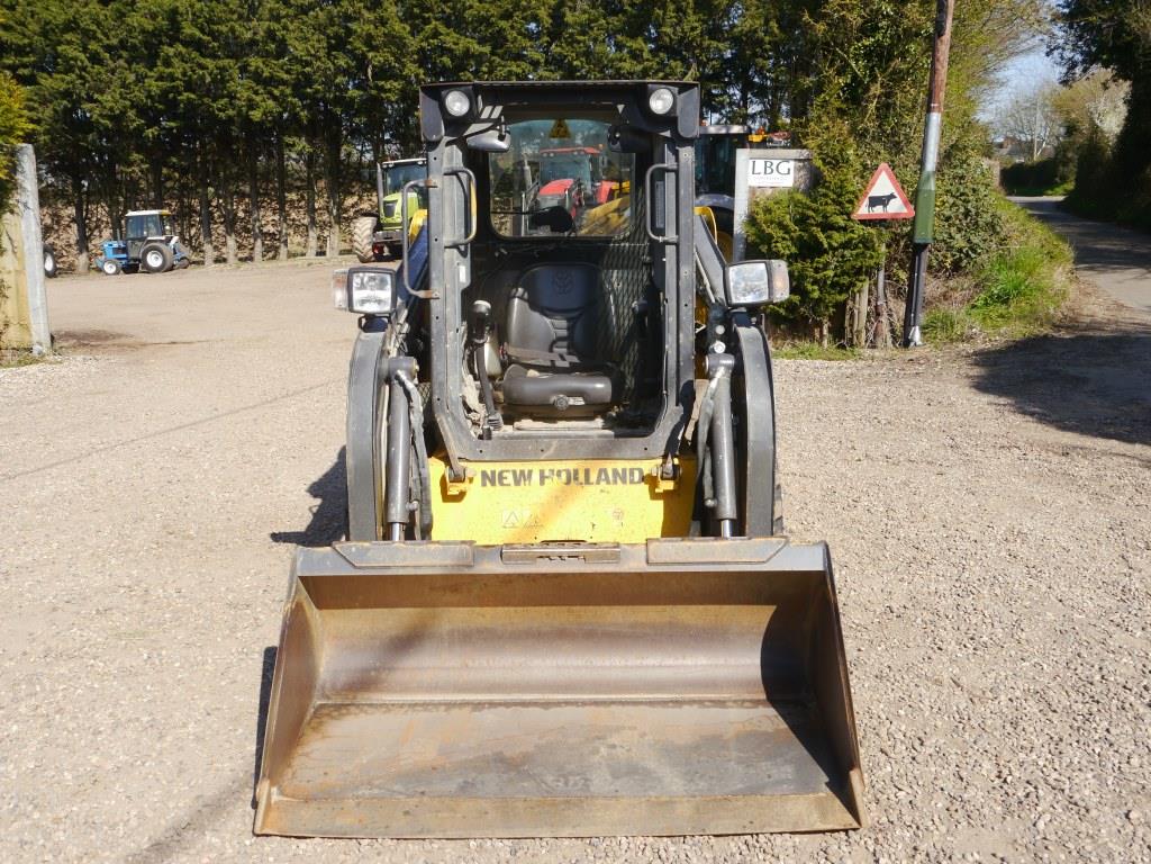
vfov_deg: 44.2
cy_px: 432
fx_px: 1064
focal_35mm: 32
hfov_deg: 56.8
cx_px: 576
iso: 160
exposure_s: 1/320
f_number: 7.1
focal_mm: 16
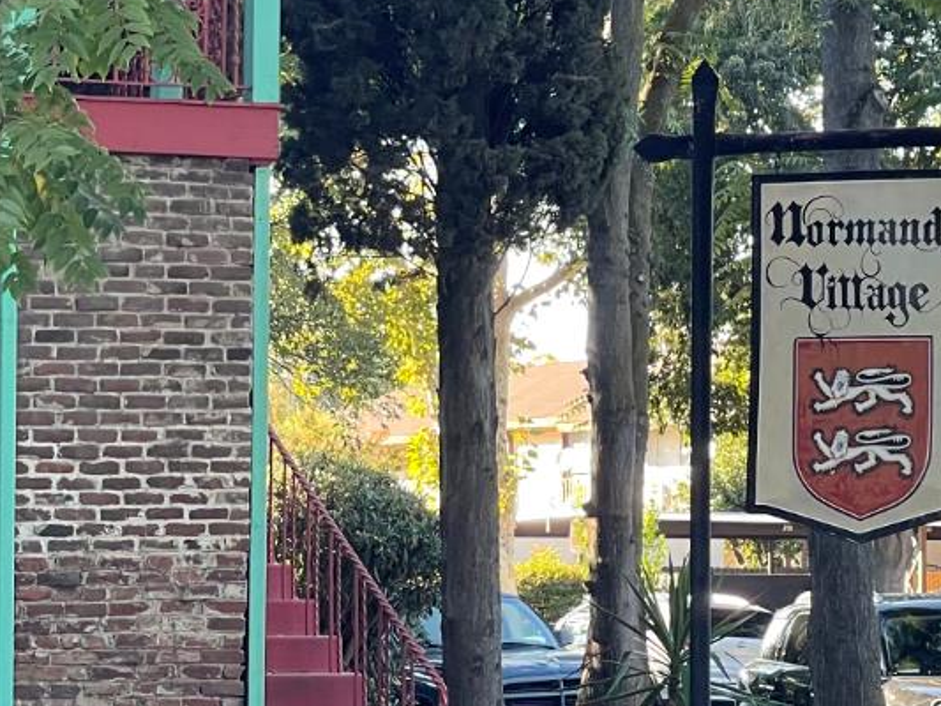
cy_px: 174
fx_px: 4894
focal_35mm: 180
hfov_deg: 11.0
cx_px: 245
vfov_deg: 8.2
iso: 50
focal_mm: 7.5
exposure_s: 1/99
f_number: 2.2
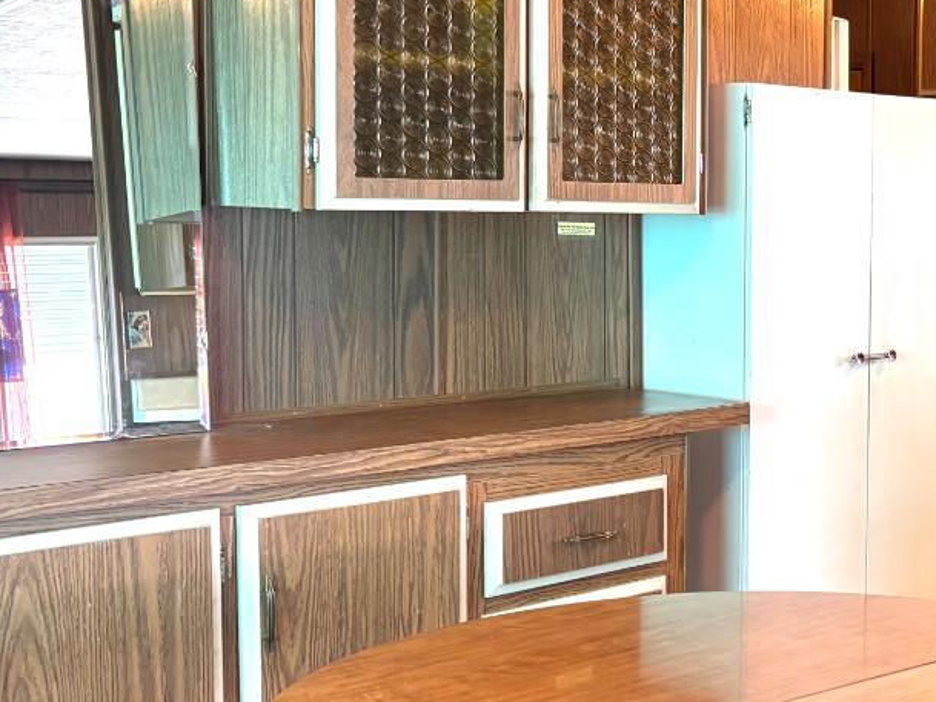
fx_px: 1731
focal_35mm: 64
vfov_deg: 22.9
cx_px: 819
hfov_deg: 29.2
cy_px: 349
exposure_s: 1/60
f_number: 1.6
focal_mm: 5.96
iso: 200
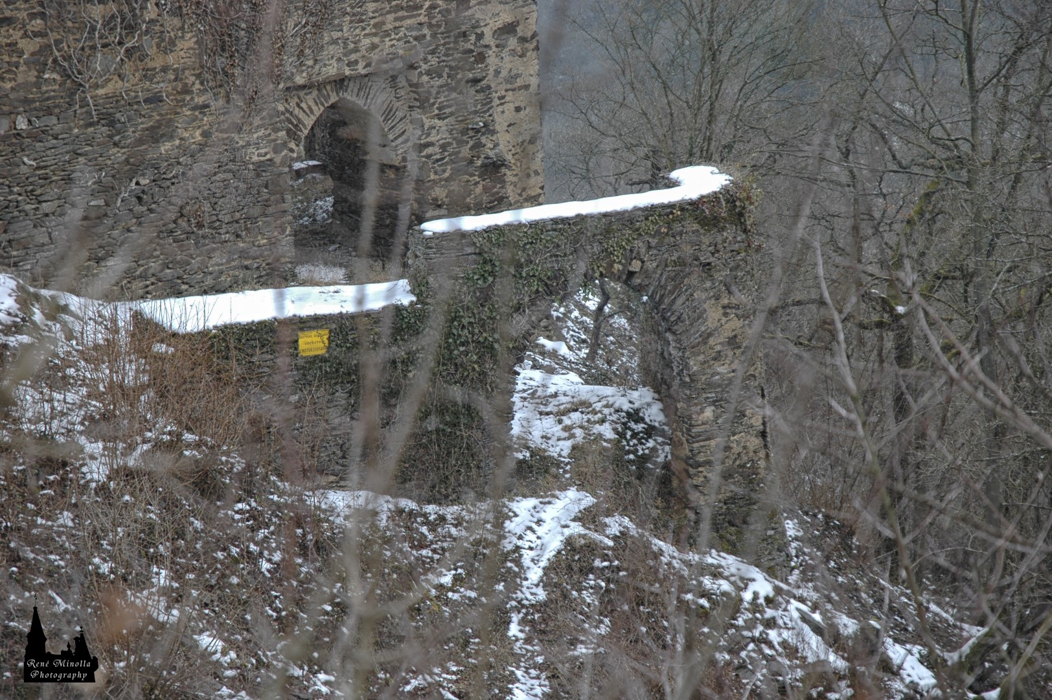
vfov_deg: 13.0
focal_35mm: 105
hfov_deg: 19.5
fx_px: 3066
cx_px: 526
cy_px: 350
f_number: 5.6
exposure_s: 1/125
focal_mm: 70
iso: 200
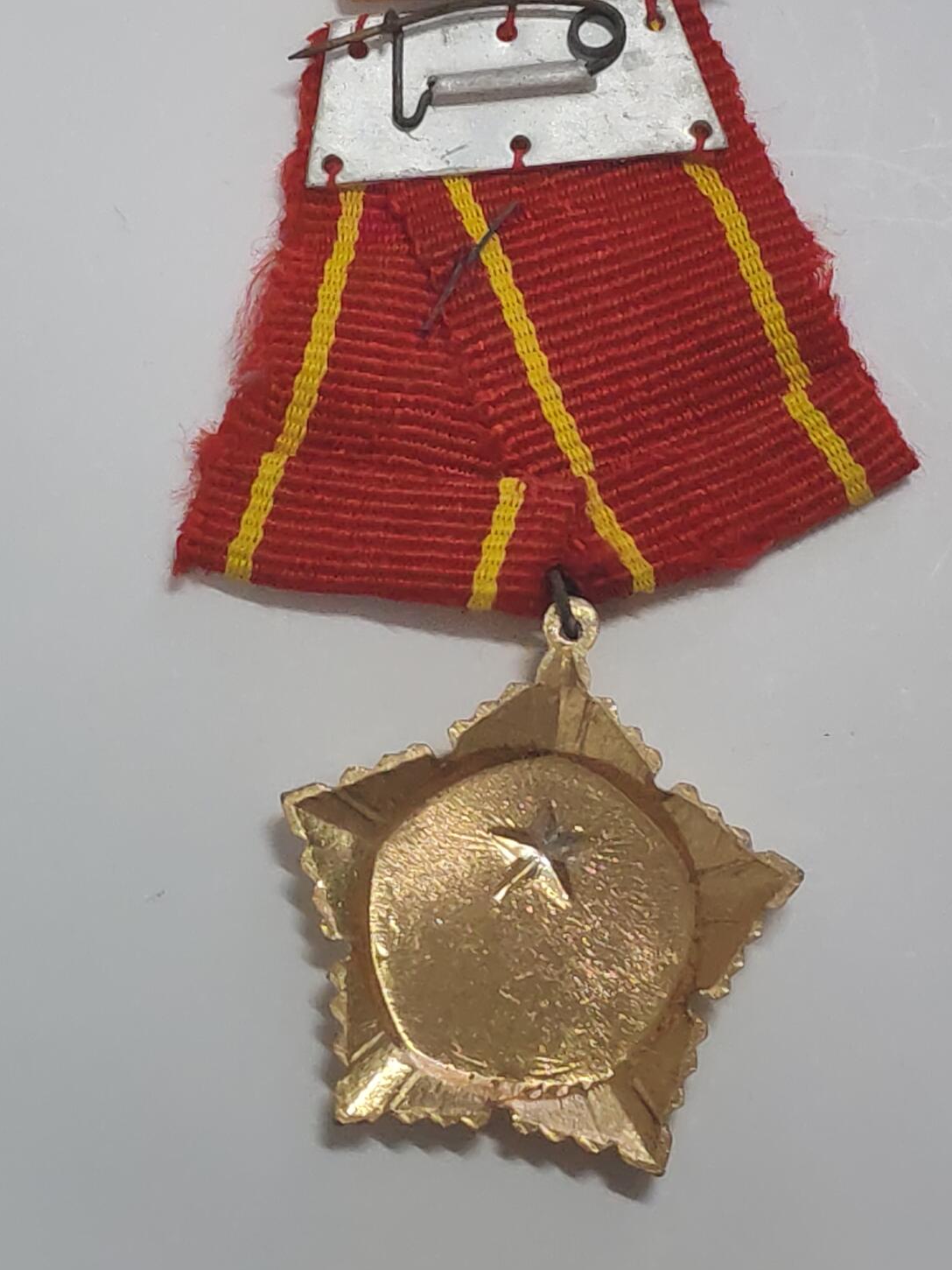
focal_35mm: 98
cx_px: 494
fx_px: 3594
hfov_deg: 15.1
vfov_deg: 20.0
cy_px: 507
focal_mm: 5.52
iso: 500
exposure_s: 1/33
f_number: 1.95
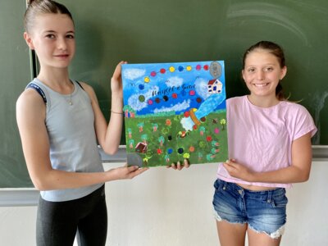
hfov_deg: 67.3
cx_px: 164
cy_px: 123
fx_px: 246
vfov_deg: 53.1
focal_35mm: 26
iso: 125
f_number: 1.8
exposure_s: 1/104
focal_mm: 4.25
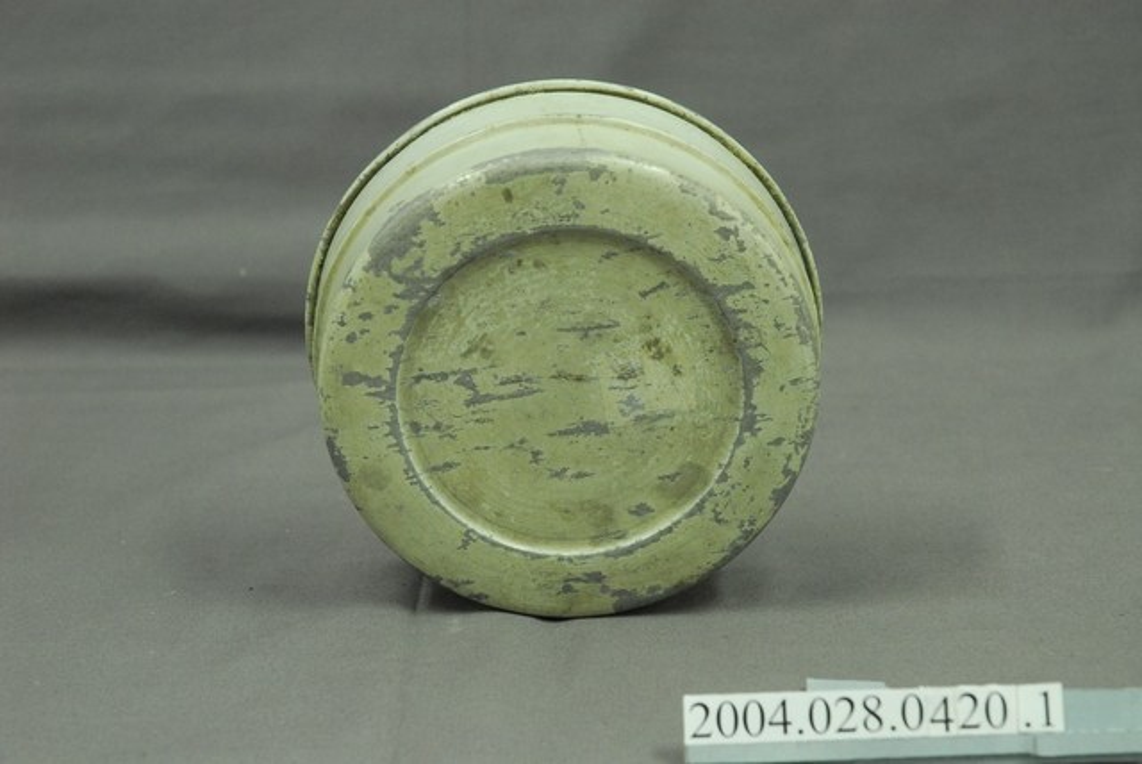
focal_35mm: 105
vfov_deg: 13.1
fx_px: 3334
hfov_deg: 19.4
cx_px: 571
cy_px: 382
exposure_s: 1/10
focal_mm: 70
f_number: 8
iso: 1000
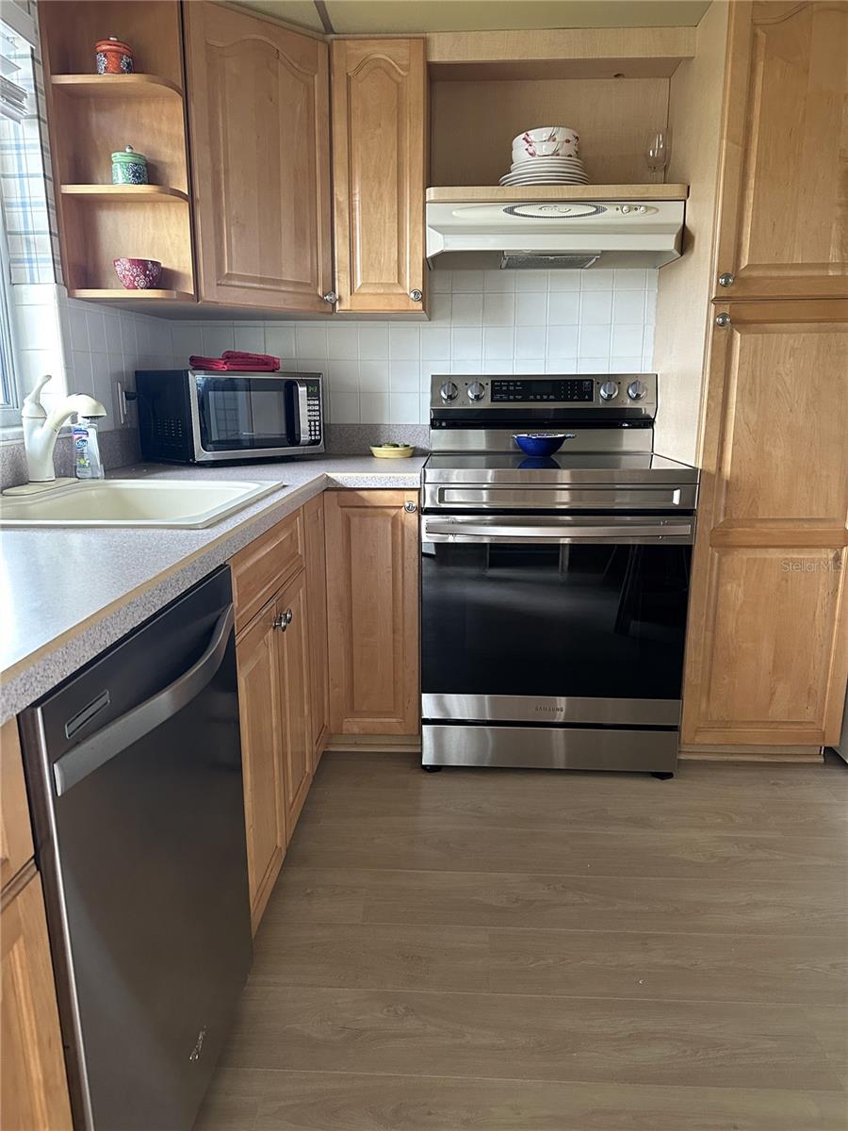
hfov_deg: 56.8
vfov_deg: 71.6
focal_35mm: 24
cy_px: 566
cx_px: 424
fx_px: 784
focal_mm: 6.86
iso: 500
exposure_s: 1/60
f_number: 1.78
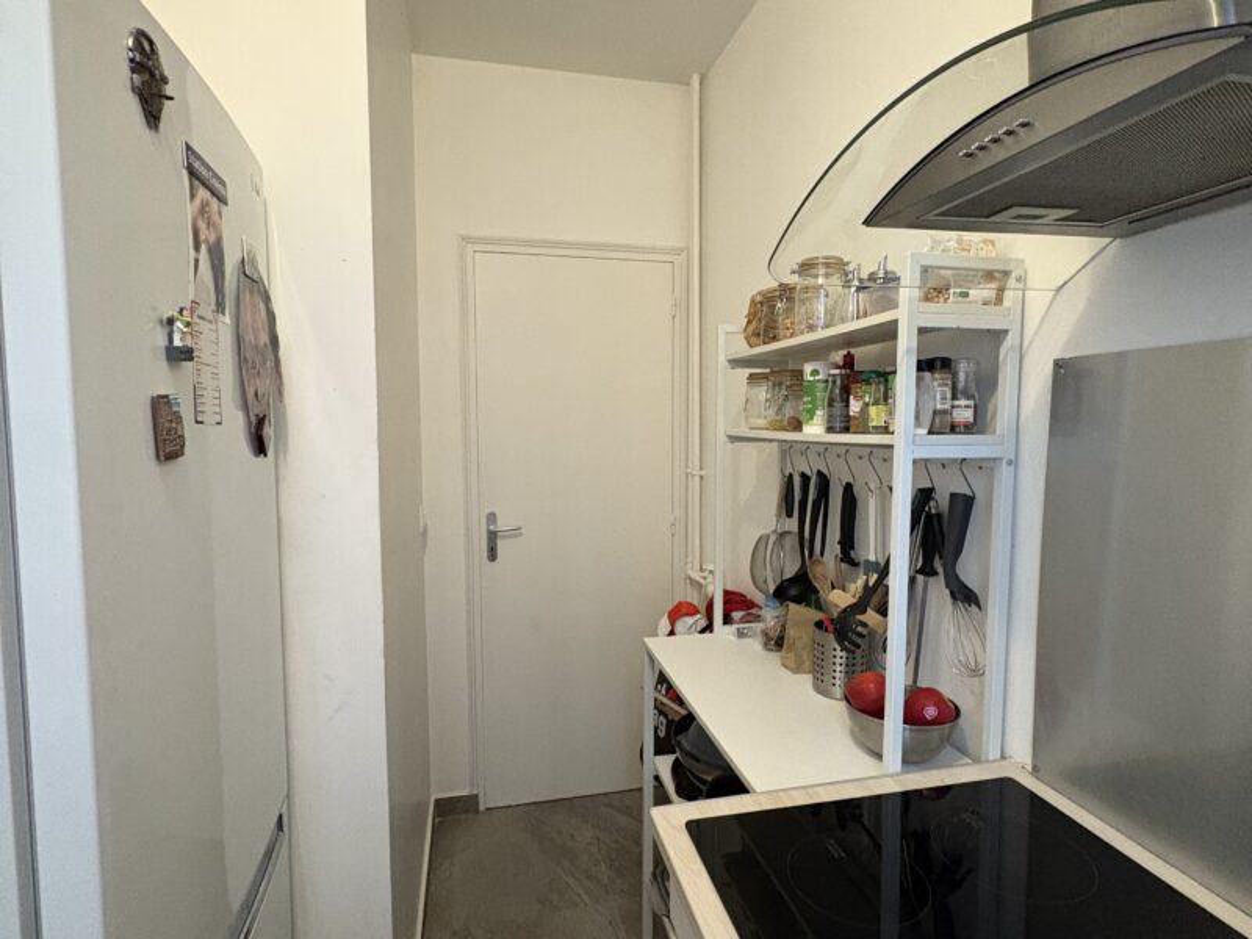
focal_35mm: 14
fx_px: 506
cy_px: 470
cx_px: 626
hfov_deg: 102.1
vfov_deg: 85.7
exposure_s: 1/50
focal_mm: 2.22
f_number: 2.2
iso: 500
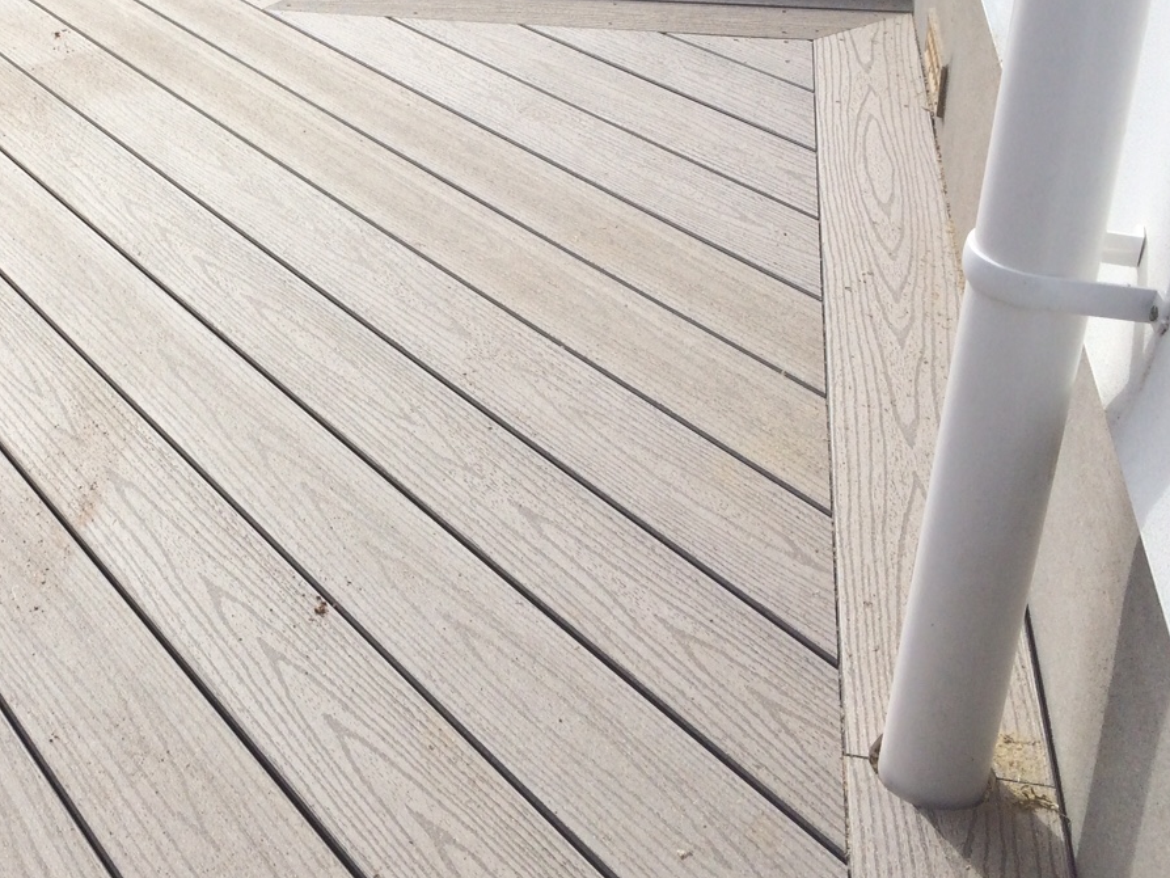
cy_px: 160
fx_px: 1792
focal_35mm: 53
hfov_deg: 34.5
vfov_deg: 26.9
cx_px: 155
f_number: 2.2
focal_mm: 4.15
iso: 32
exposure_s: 1/2160
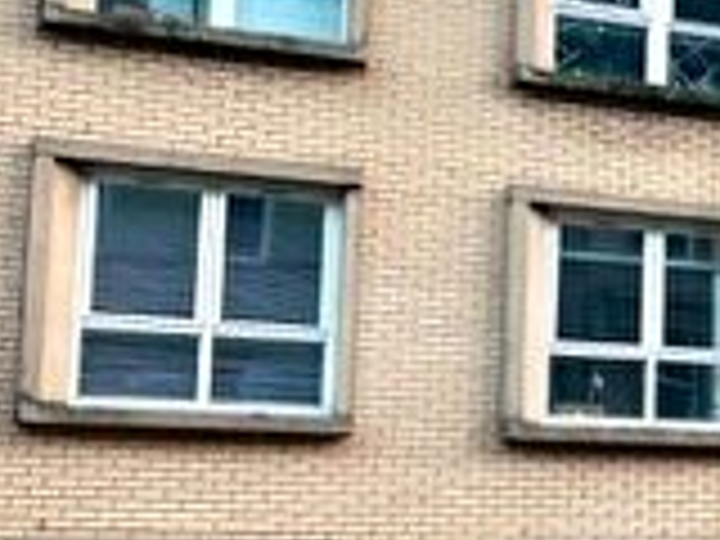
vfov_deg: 14.1
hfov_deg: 16.4
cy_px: 331
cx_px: 1202
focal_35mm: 105
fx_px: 2184
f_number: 1.78
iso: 80
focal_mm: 6.86
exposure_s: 1/284
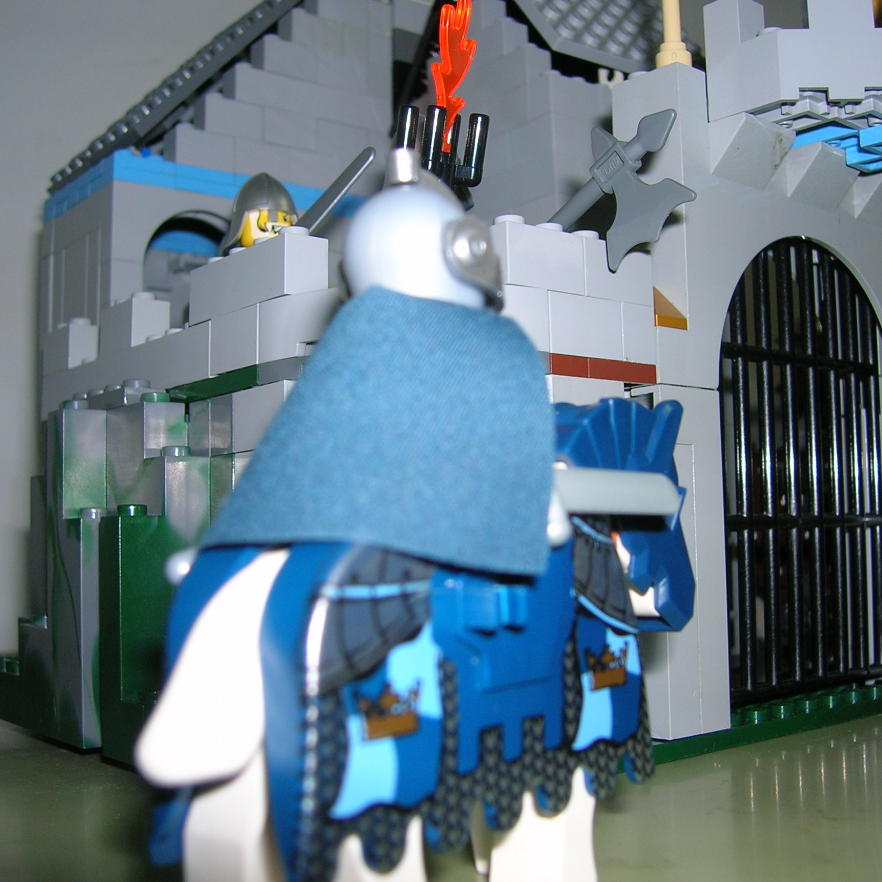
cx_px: 486
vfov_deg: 40.9
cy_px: 432
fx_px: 1182
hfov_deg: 40.9
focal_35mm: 41
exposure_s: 1/60.1
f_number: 2.9
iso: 50
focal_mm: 5.7
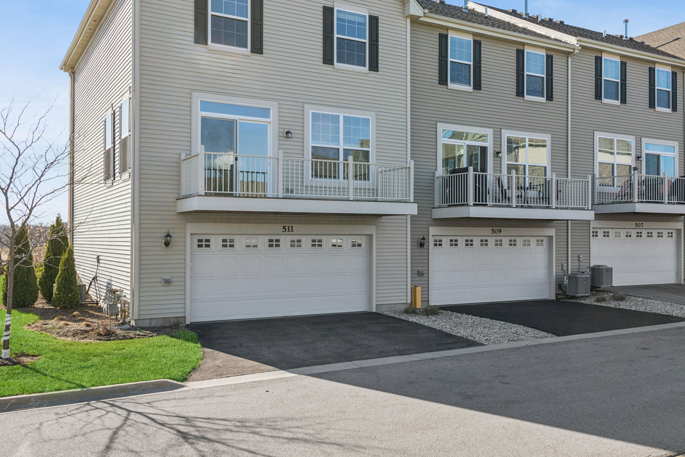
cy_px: 187
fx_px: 666
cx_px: 421
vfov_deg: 37.7
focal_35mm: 35
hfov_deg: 53.9
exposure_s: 1/500
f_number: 8
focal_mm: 23
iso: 200
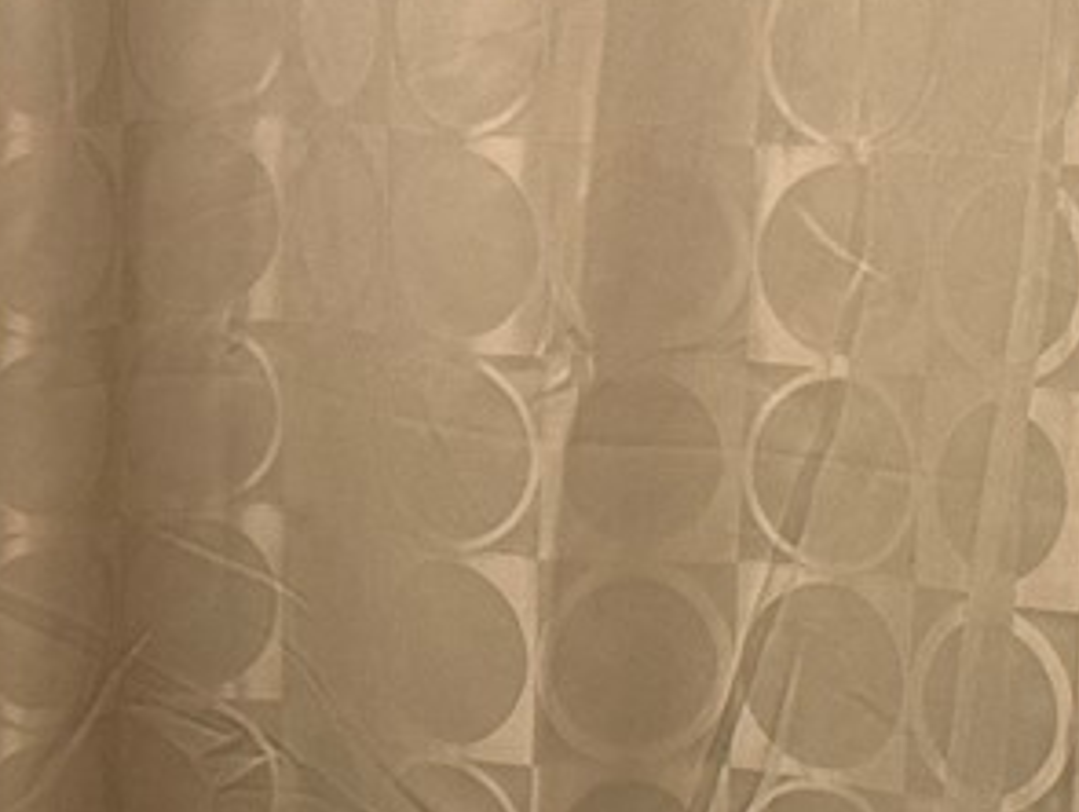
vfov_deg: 11.4
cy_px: 505
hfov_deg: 15.0
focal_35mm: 130
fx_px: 4057
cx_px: 73
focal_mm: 6.86
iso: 200
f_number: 1.78
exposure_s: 1/120
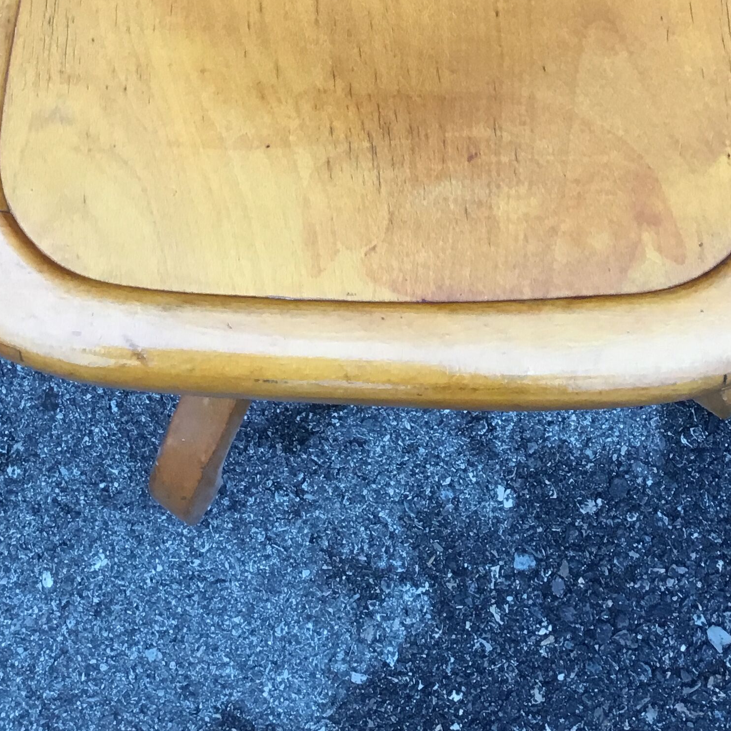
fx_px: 1433
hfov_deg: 28.6
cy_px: -54
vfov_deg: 26.5
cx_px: 397
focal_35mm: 60
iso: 50
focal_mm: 3.3
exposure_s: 1/30
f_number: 2.4
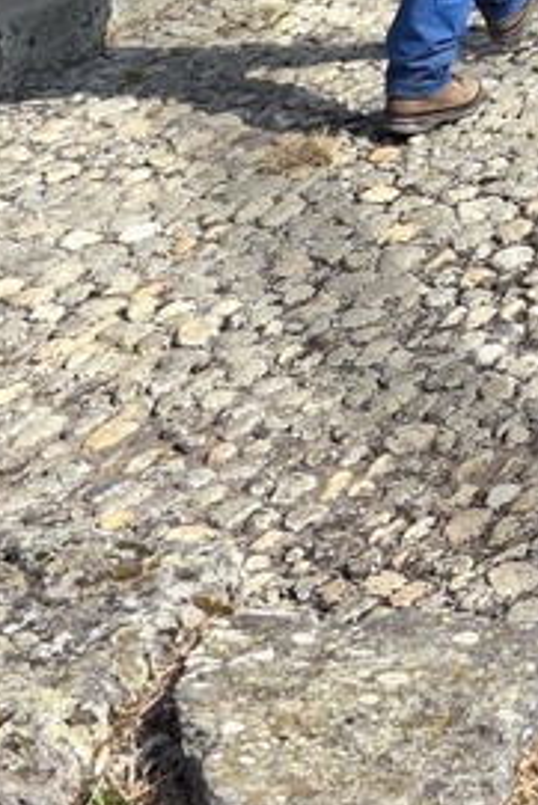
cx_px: 1260
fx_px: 3559
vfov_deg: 12.3
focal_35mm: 159
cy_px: -404
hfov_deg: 8.0
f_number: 10
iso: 200
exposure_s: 1/250
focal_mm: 27
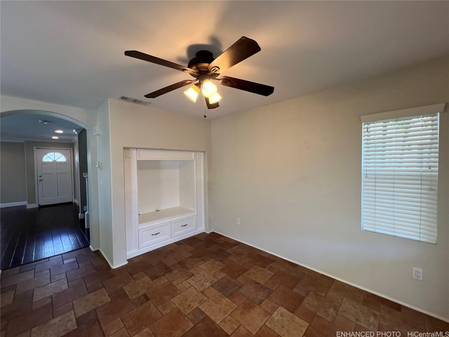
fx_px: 169
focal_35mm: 13
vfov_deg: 89.9
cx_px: 224
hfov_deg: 106.2
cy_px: 168
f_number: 1.8
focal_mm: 1.57
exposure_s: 1/120
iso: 200
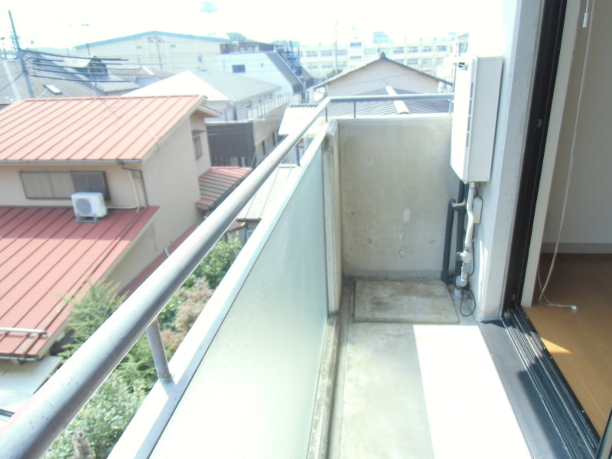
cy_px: 230
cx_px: 306
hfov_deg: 71.6
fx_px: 424
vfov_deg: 56.8
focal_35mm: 24
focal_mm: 4.24
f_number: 3
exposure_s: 1/160
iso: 64
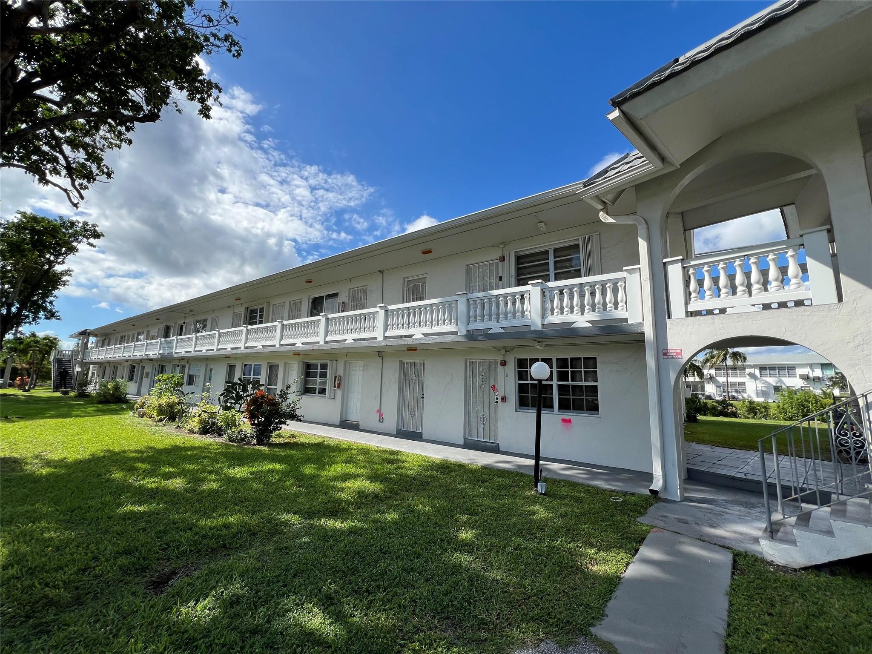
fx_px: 327
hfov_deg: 106.2
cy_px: 327
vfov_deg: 89.9
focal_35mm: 13
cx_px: 436
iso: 32
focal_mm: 1.57
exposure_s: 1/1410
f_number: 1.8
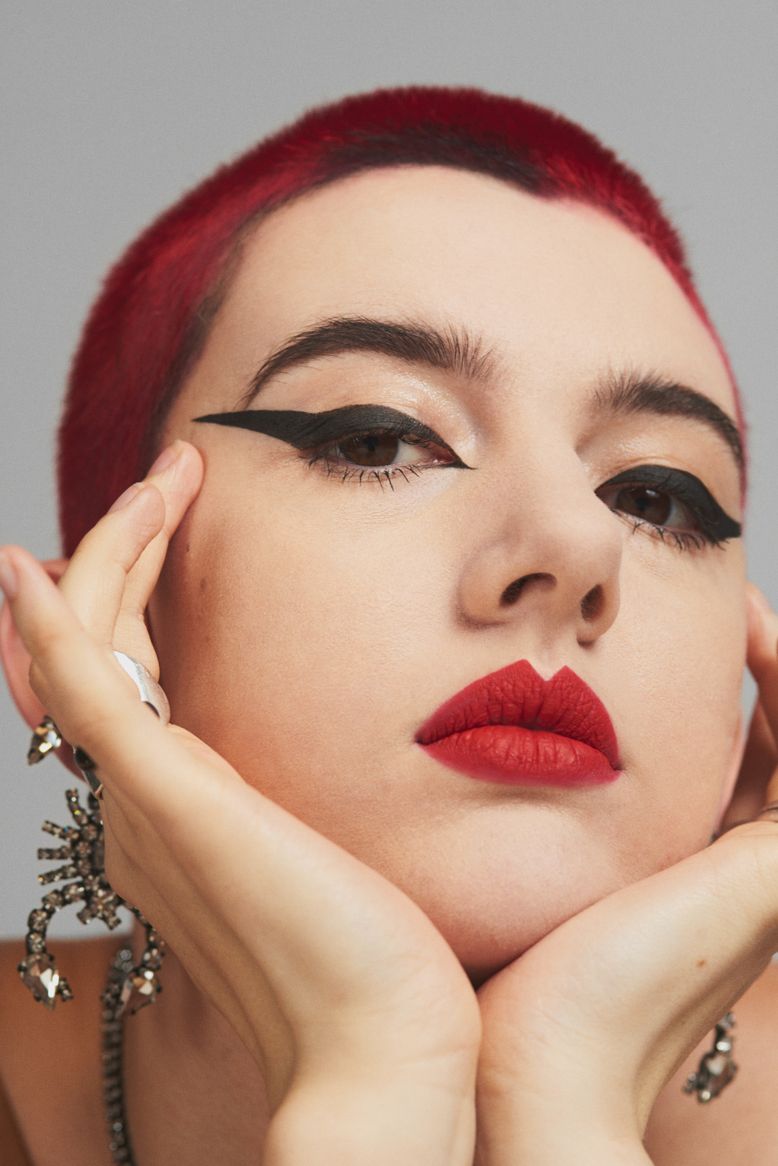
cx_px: 389
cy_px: 583
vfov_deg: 19.4
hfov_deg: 13.1
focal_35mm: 105
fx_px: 3401
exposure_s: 1/180
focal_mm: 105
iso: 400
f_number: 6.7
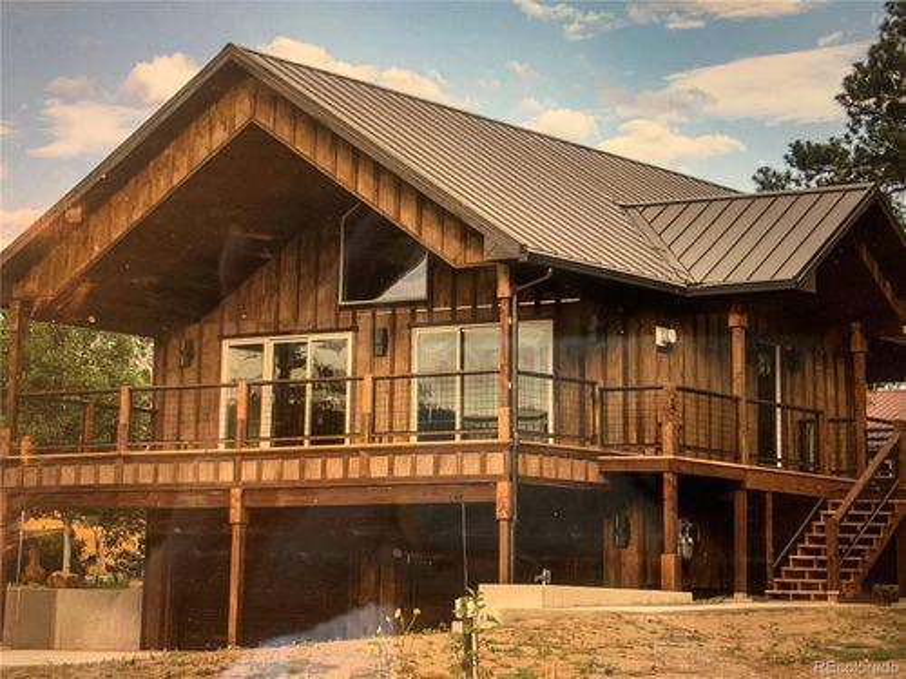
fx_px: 680
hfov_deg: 67.3
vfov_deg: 53.1
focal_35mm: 26
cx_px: 453
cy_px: 340
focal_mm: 4.25
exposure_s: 1/30
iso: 500
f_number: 1.8
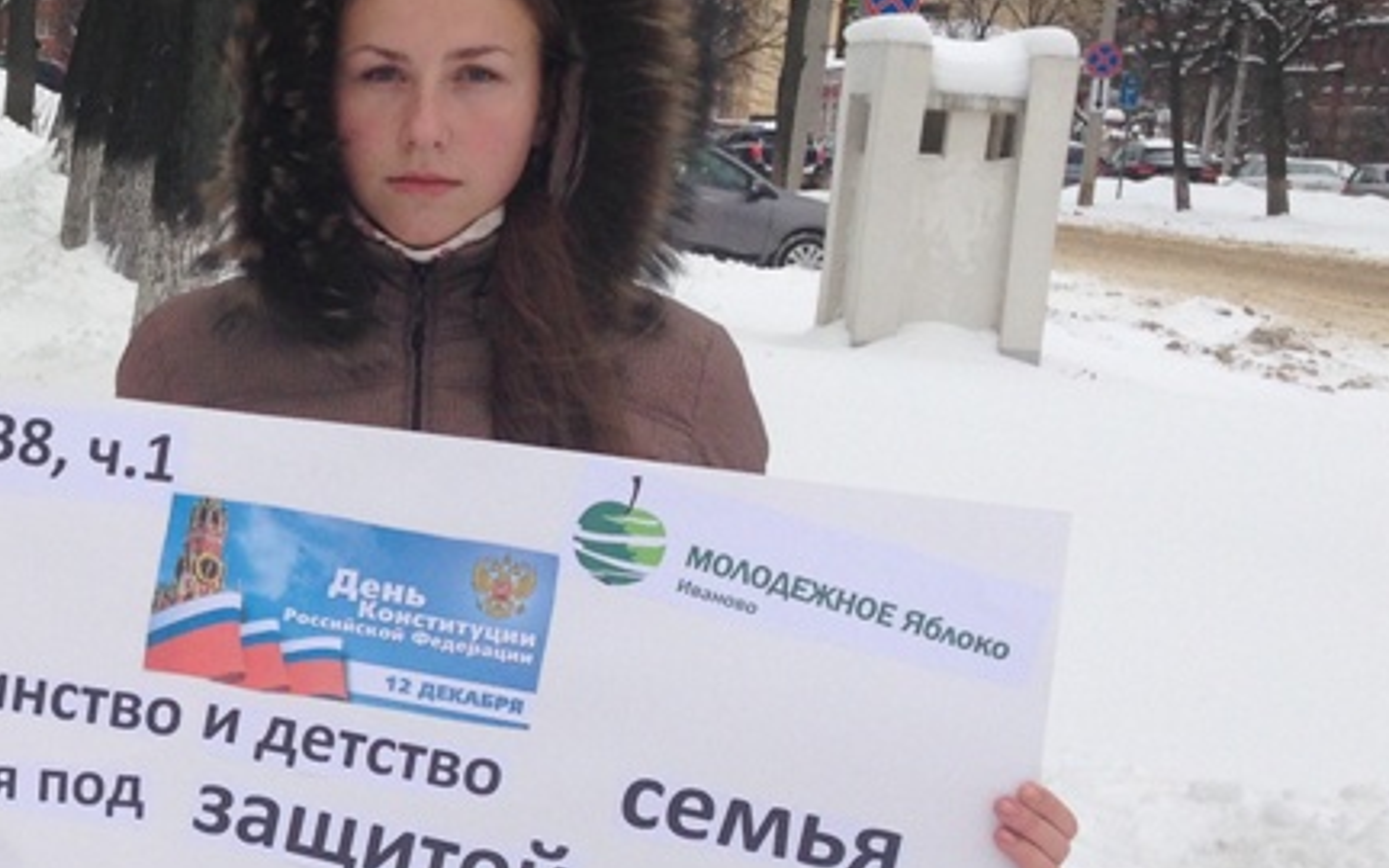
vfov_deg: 15.7
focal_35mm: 83
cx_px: -183
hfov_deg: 23.2
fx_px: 3142
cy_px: 553
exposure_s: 1/205
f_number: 2.4
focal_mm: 4.12
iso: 50
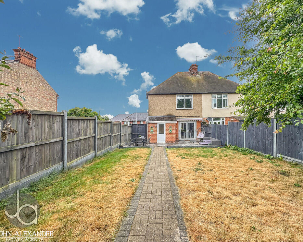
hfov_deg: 96.7
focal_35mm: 15
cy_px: 118
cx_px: 161
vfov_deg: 84.0
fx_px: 134
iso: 40
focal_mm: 2.22
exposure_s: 1/180
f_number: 2.2
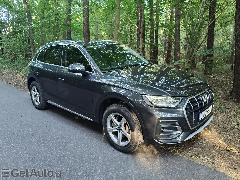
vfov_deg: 53.1
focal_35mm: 26
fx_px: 180
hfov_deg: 67.3
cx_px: 120
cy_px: 90
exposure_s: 1/50
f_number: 1.8
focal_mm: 4.84
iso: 320
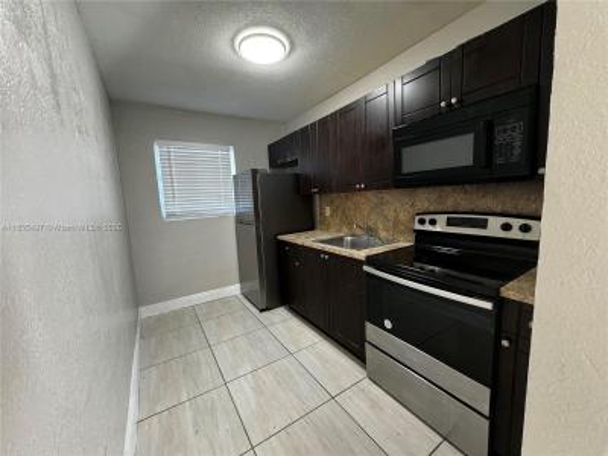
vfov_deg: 85.7
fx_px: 246
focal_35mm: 14
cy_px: 228
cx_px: 304
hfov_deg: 102.1
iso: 320
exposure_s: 1/60
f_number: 2.2
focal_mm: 2.22
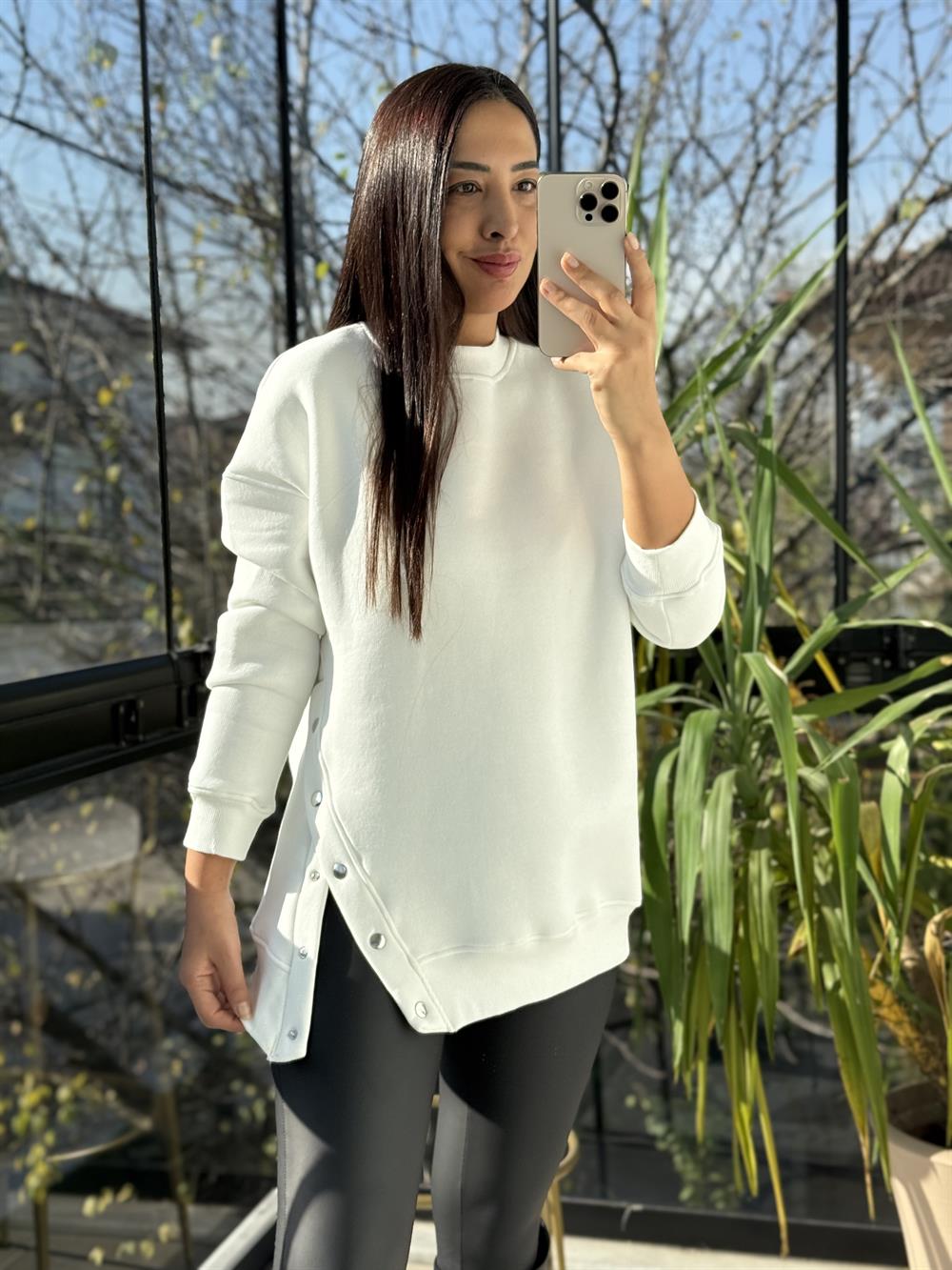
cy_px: 635
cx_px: 476
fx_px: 1760
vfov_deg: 39.7
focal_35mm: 48
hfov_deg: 30.3
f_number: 1.78
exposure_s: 1/1715
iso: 100
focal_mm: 6.76
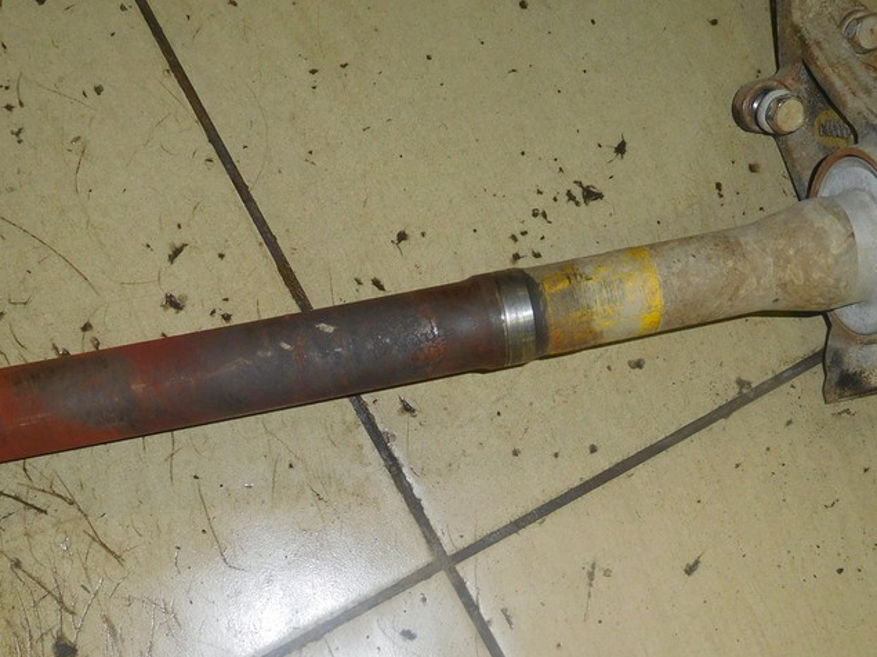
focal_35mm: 42
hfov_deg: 44.8
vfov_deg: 33.6
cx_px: 433
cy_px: 493
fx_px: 1064
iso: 200
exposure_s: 1/30
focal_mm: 4.5
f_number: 3.4
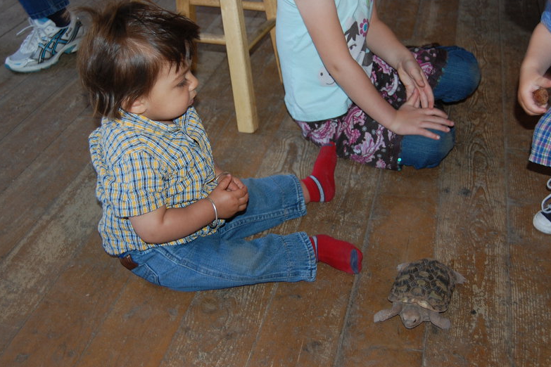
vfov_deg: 27.5
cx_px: 273
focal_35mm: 49
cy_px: 182
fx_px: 750
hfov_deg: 40.3
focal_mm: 32
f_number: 4.5
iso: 400
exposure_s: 1/60
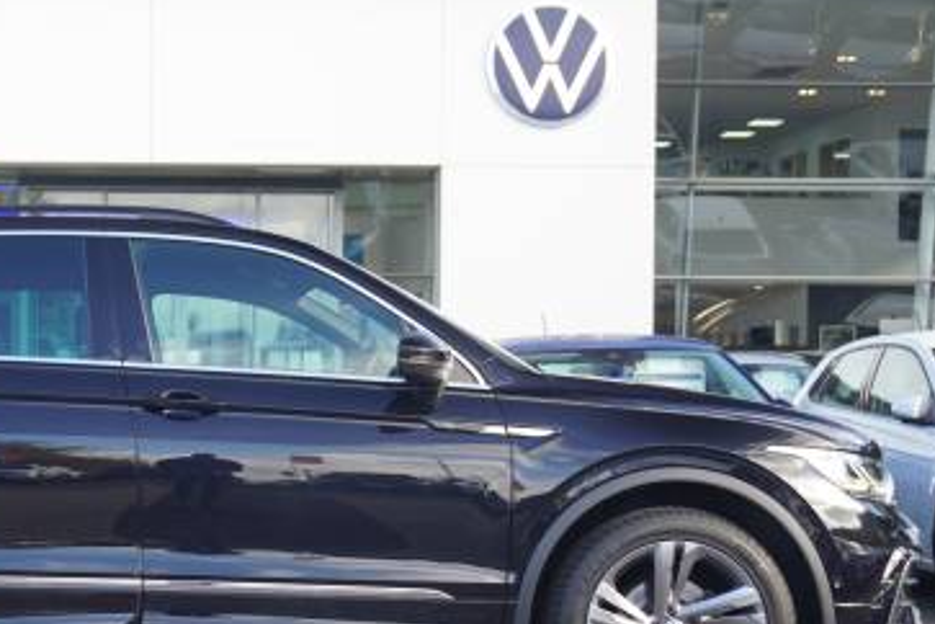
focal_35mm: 74
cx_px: 211
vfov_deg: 18.4
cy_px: 395
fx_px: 1922
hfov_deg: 26.9
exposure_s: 1/60
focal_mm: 28
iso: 100
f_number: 4.5
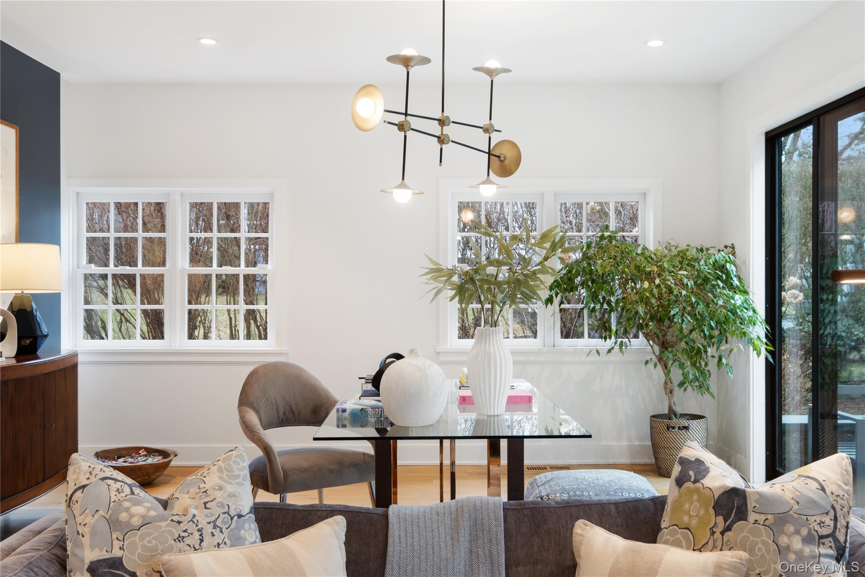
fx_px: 865
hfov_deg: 53.1
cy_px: 288
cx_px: 432
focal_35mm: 36
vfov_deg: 36.9
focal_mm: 24
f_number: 10
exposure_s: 1/1.25
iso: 320
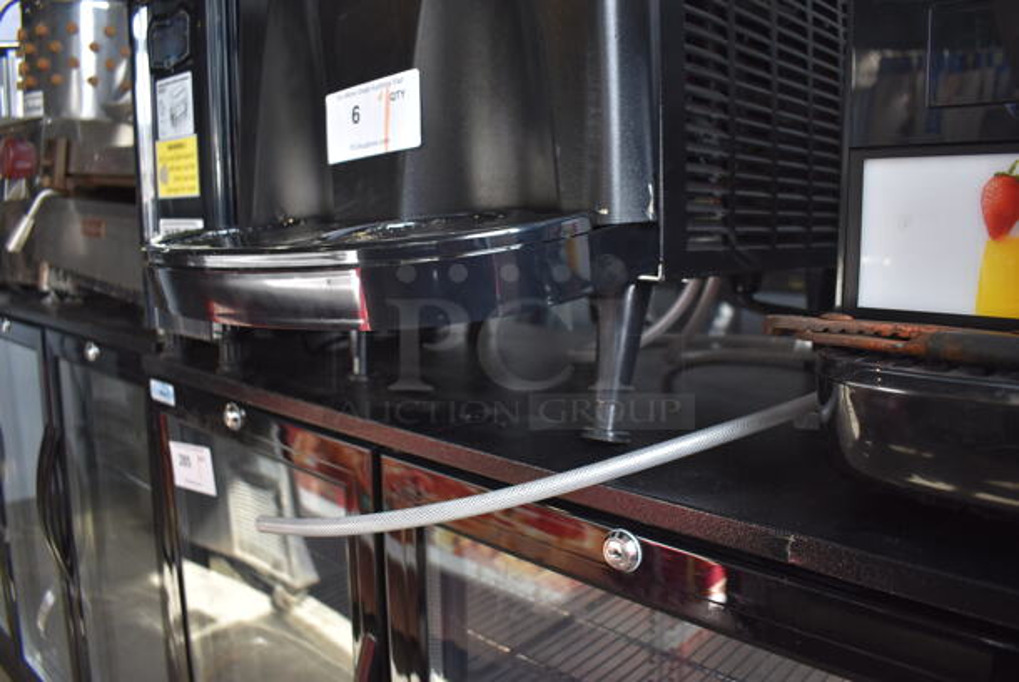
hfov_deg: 67.3
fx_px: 765
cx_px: 510
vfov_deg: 48.0
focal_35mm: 27
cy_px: 341
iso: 560
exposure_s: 1/250
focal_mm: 18
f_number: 3.5
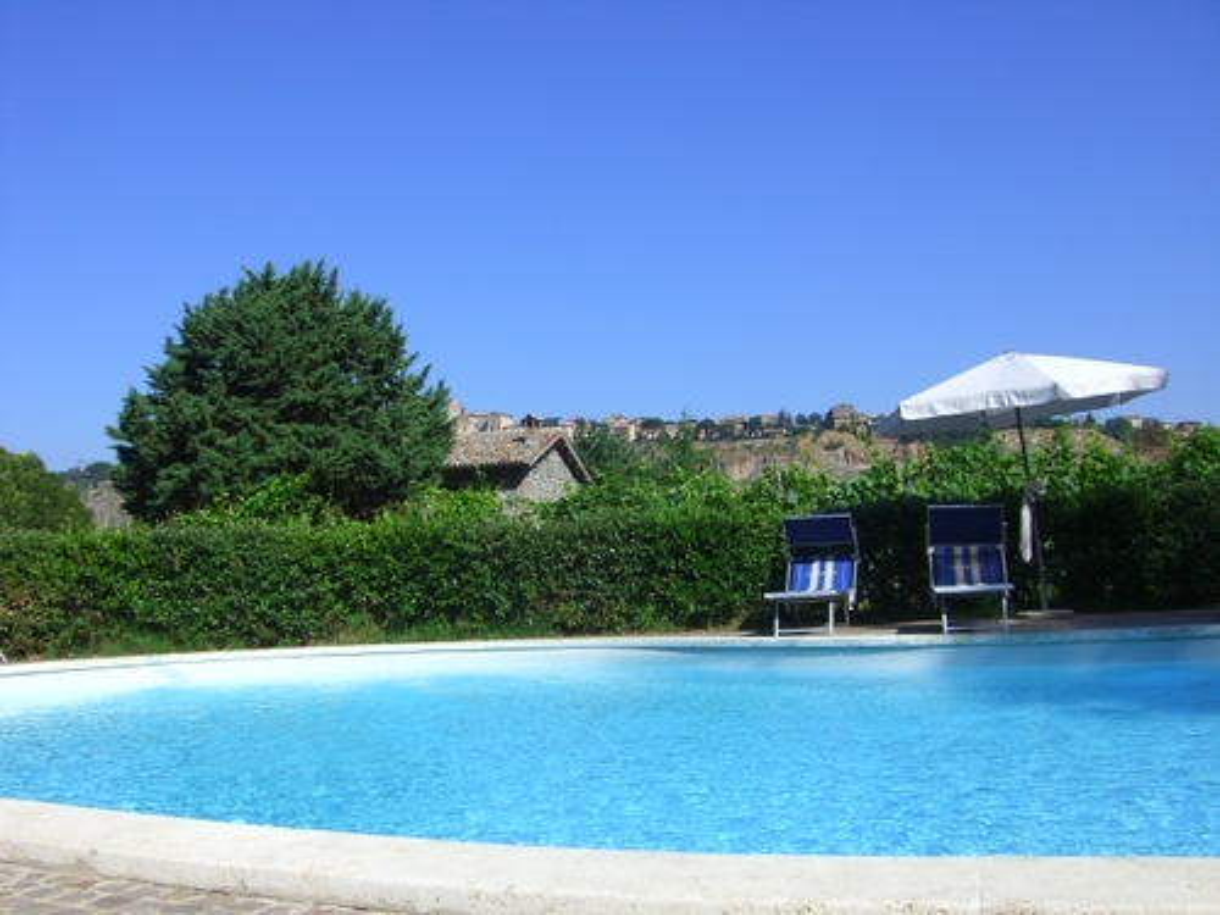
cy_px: 458
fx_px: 1339
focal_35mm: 38
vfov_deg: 37.7
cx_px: 610
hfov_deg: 49.0
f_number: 4.3
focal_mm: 6.2
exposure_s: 1/800
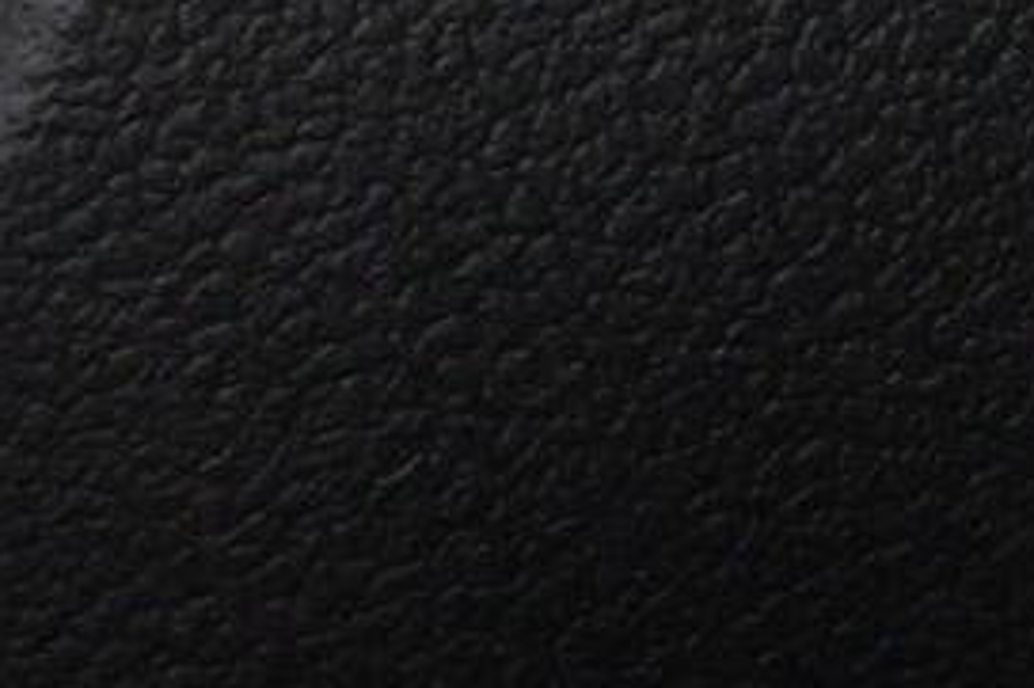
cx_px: 2463
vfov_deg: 7.7
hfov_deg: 10.7
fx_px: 4750
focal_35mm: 165
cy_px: -1000
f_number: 3.8
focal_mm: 18.5
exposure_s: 1/30
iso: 4000
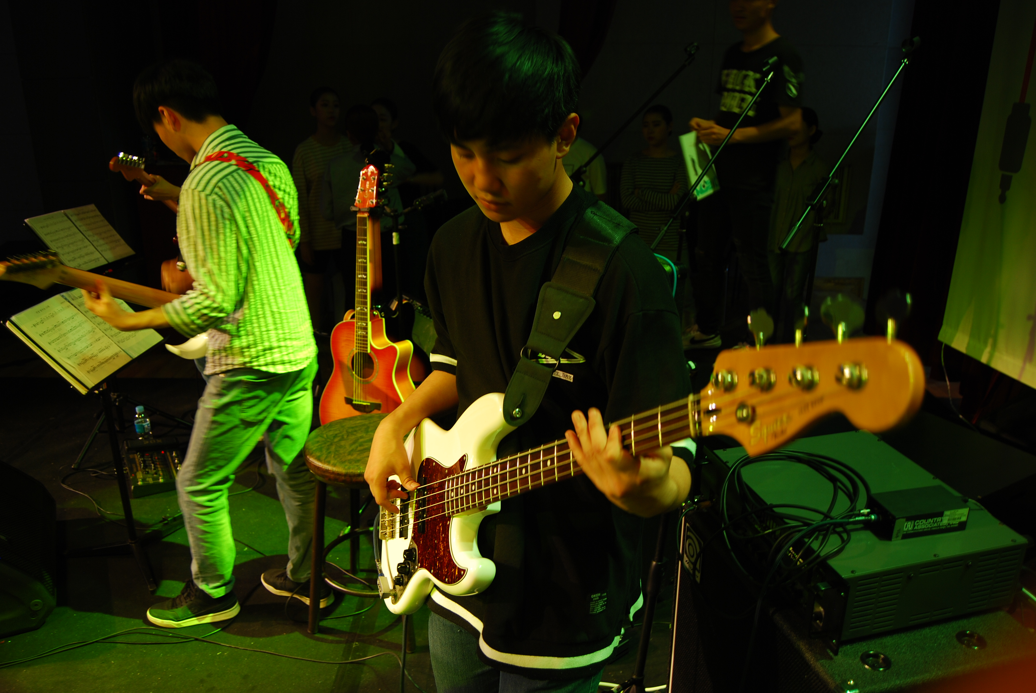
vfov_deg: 48.0
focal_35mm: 27
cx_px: 518
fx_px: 778
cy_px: 346
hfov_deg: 67.3
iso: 100
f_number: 4
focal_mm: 18
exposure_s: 1/15
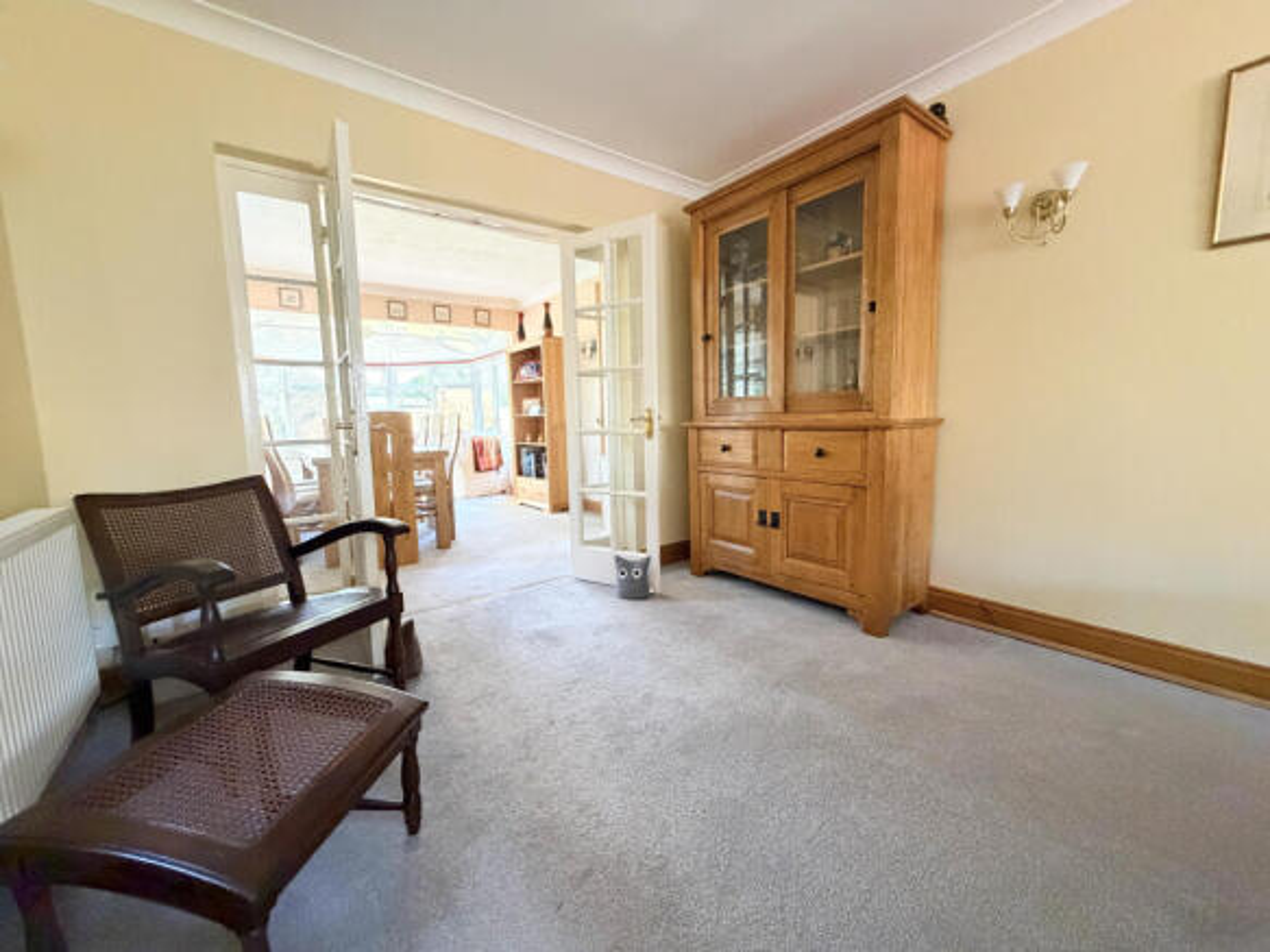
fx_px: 514
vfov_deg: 85.7
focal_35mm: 14
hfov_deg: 102.1
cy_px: 476
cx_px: 635
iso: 800
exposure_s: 1/60
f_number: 2.2
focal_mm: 2.22
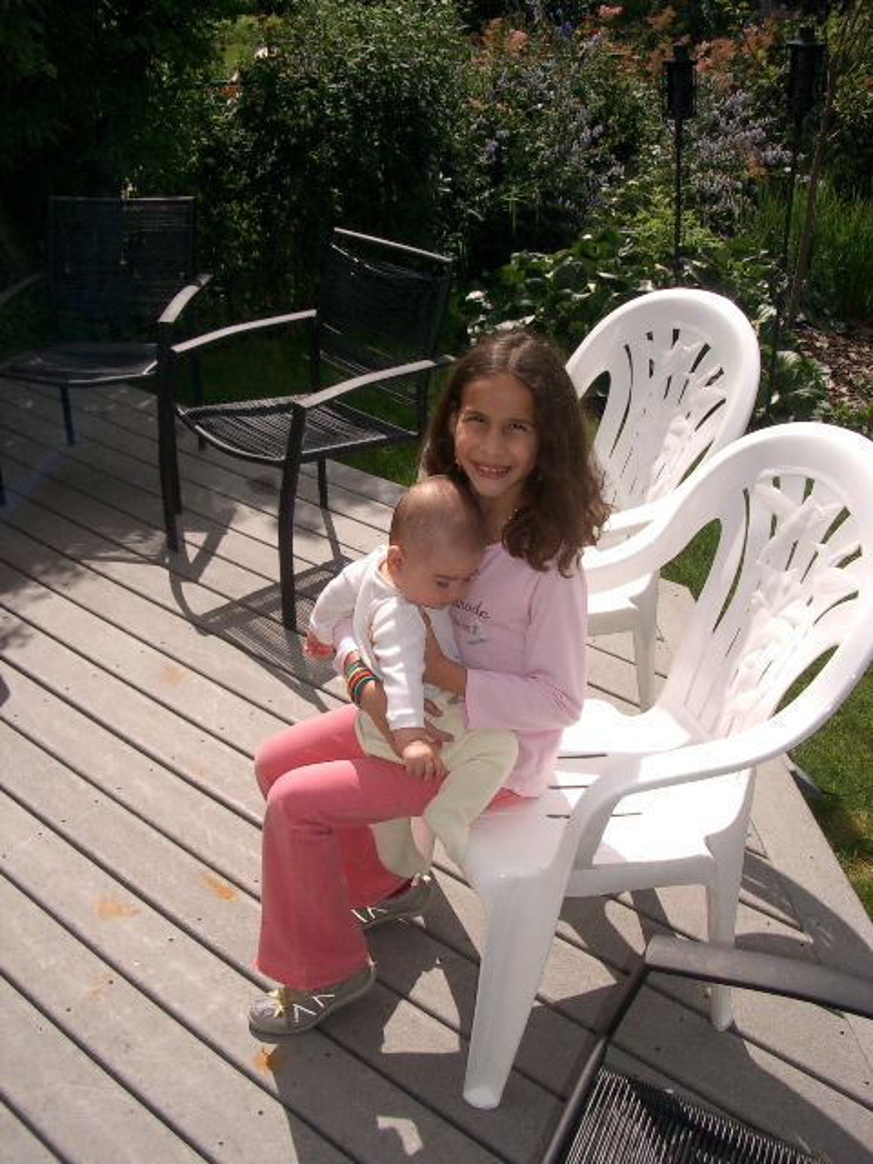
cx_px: 436
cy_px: 582
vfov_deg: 52.6
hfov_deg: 40.7
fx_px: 1177
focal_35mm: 35
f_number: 4.3
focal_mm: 5.8
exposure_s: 1/2000
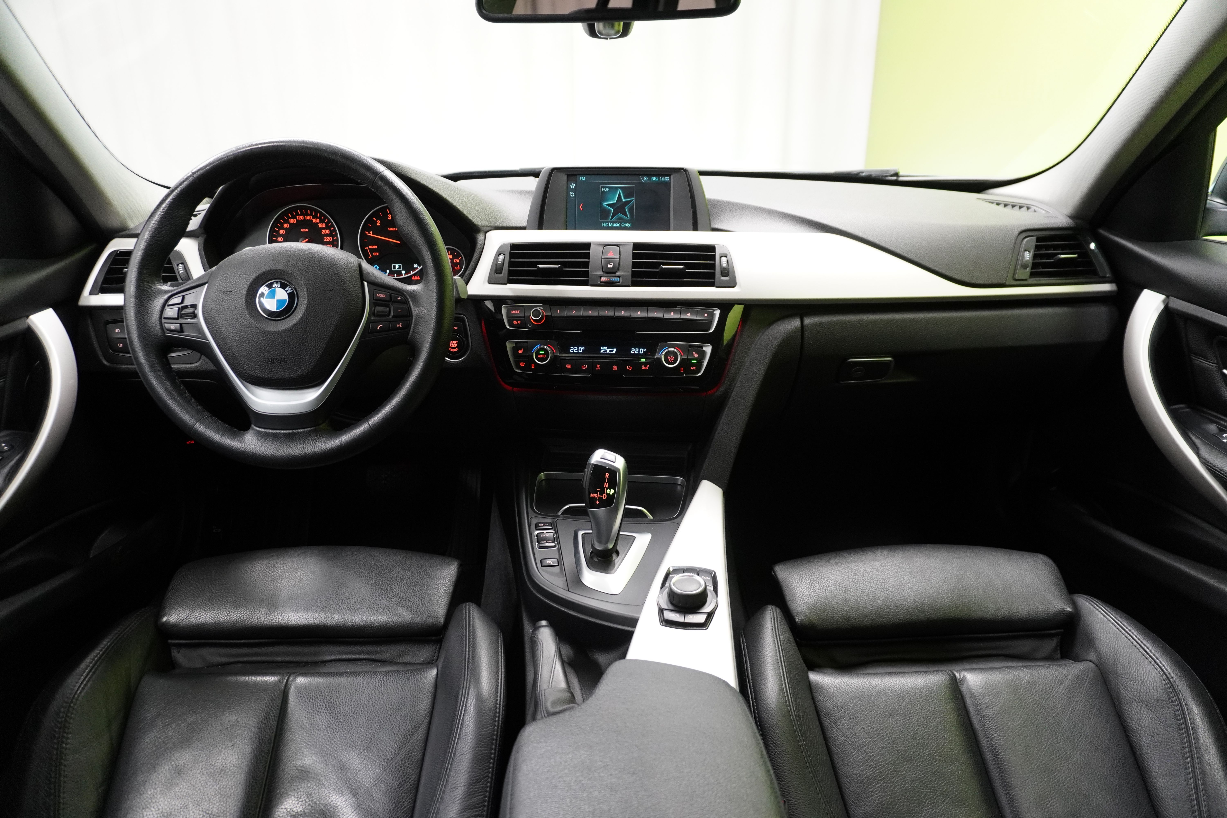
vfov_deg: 53.1
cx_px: 614
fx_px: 818
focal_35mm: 24
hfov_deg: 73.7
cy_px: 409
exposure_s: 1/30
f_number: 3.5
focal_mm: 16
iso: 1250
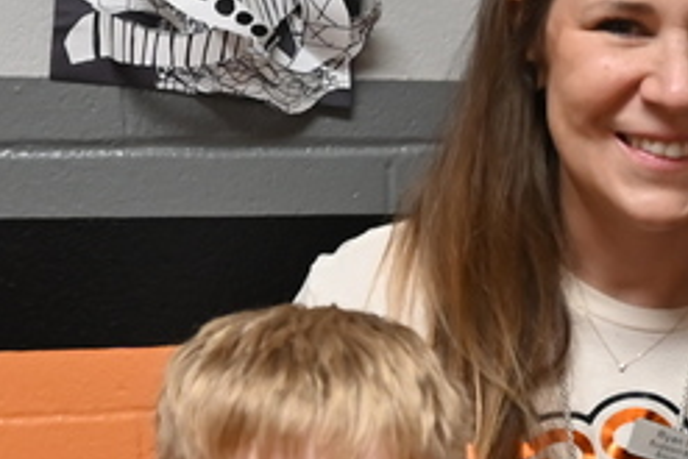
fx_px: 2142
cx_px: 602
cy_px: 586
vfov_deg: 11.9
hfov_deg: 18.0
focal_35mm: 112
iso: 1250
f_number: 3.5
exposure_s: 1/125
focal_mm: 18
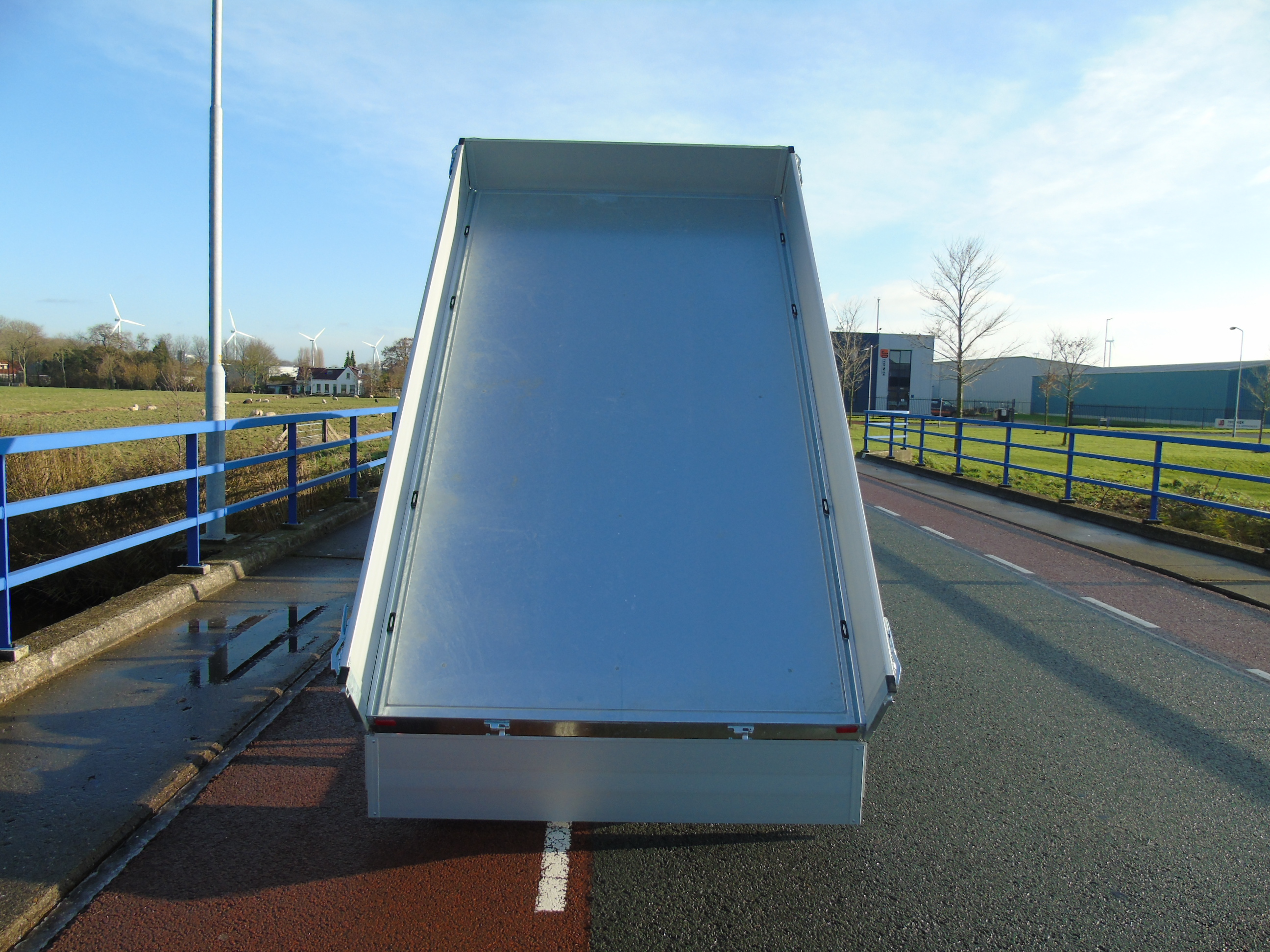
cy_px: 476
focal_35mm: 25
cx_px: 635
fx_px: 917
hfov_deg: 69.4
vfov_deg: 54.9
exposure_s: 1/500
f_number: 3.4
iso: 80
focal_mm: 4.4
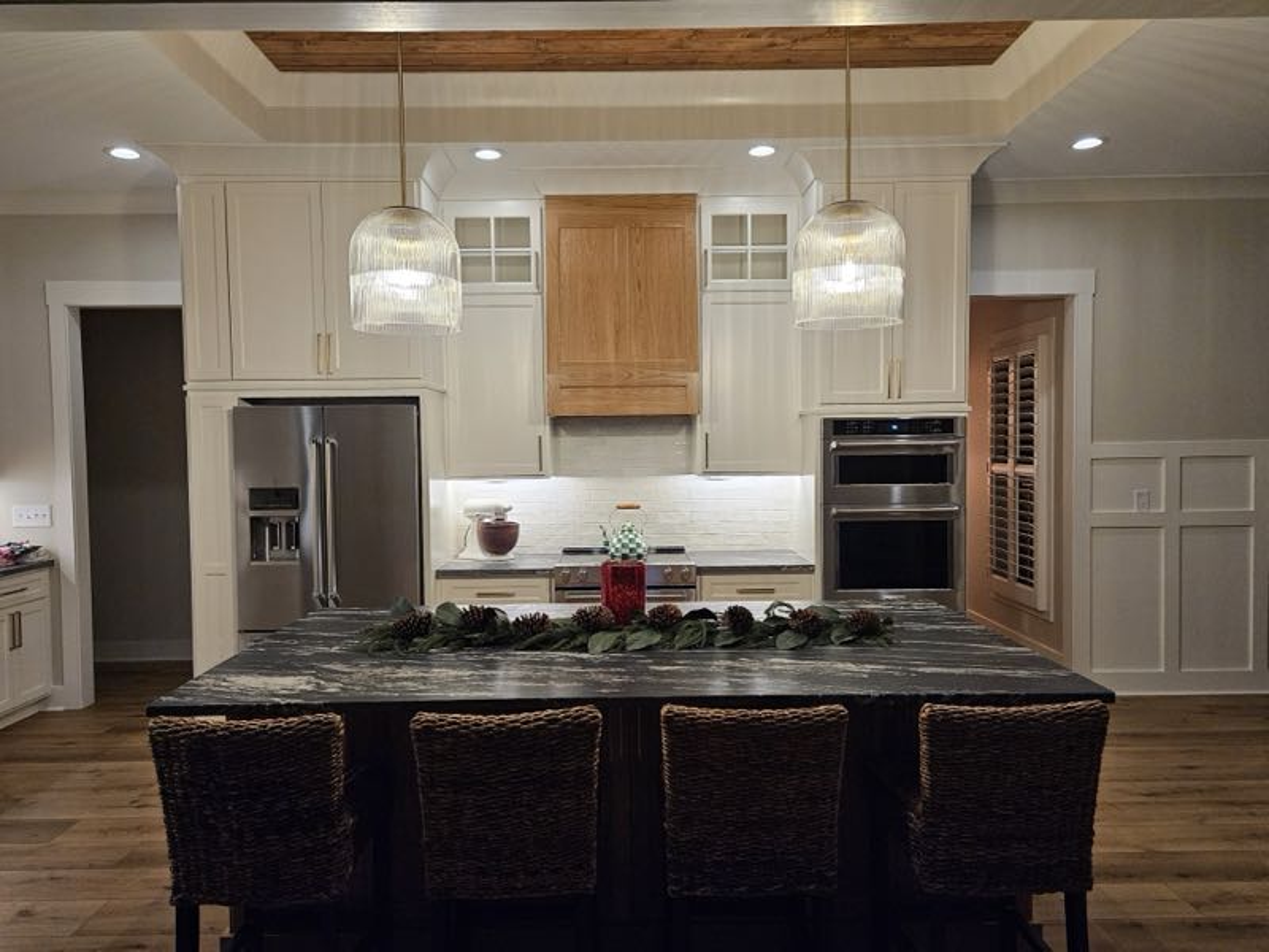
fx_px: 843
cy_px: 476
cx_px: 634
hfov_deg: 73.9
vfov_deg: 58.9
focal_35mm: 23
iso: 500
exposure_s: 1/120
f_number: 1.8
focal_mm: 5.4
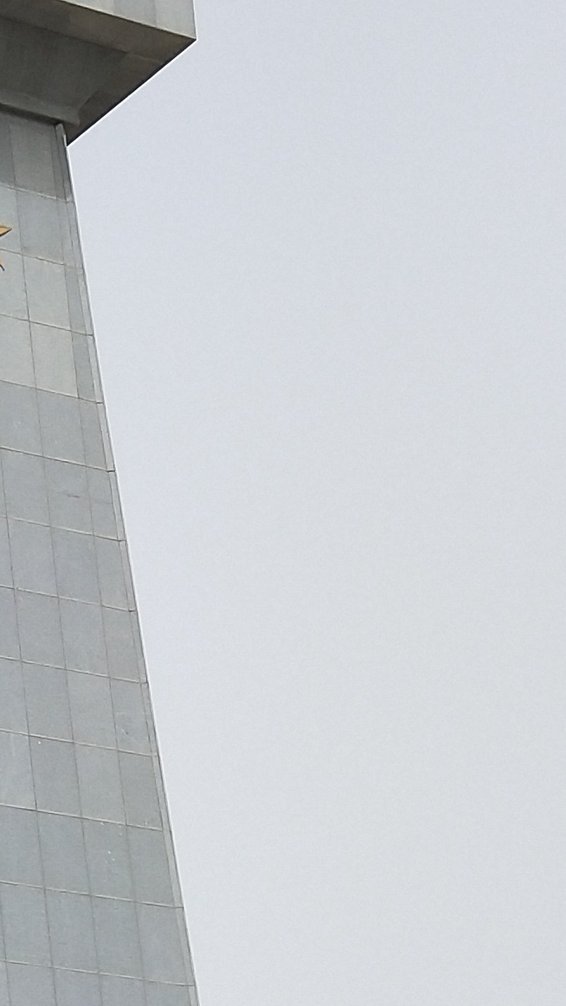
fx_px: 2880
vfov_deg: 19.8
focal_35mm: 108
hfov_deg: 11.0
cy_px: 622
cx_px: -157
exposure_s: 1/2222
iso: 33
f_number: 1.7
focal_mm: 4.27
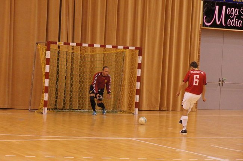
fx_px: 708
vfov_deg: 13.0
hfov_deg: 19.5
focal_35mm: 105
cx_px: 122
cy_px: 80
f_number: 6.3
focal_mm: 70
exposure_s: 1/400
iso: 6400
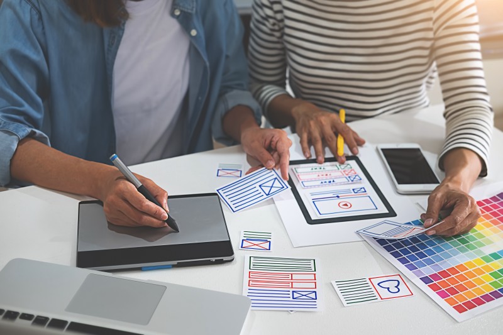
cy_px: 168
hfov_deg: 37.5
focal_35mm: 53
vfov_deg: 25.5
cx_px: 252
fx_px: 740
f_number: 2.8
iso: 400
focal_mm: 35
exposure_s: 1/125
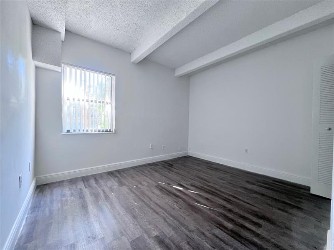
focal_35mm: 13
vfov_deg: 89.9
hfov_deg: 106.2
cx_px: 167
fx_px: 125
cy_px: 125
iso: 200
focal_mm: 1.57
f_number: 1.8
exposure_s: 1/60
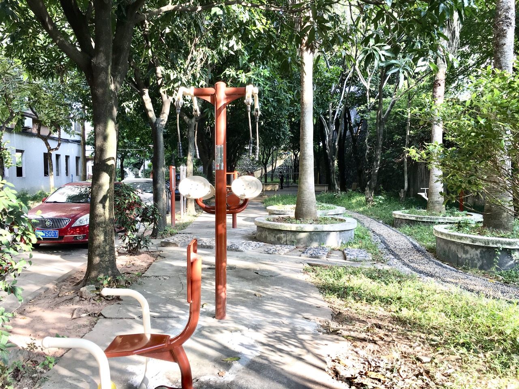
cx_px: 260
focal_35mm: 29
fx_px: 435
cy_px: 194
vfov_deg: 48.2
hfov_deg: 61.7
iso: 25
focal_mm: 4.15
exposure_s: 1/100
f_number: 2.2
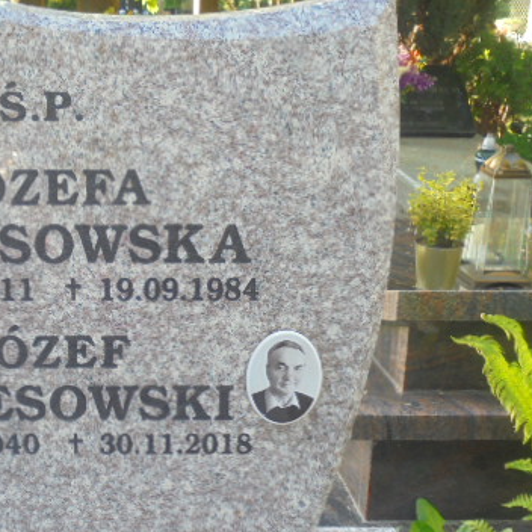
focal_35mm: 61
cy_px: 302
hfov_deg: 27.5
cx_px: 94
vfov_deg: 28.1
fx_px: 1061
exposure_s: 1/30
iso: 100
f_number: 4.2
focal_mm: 6.9
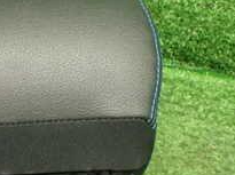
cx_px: 9
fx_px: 596
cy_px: 146
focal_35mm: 88
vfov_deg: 16.6
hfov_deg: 21.6
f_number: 2.3
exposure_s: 1/60
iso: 800
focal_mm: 5.4
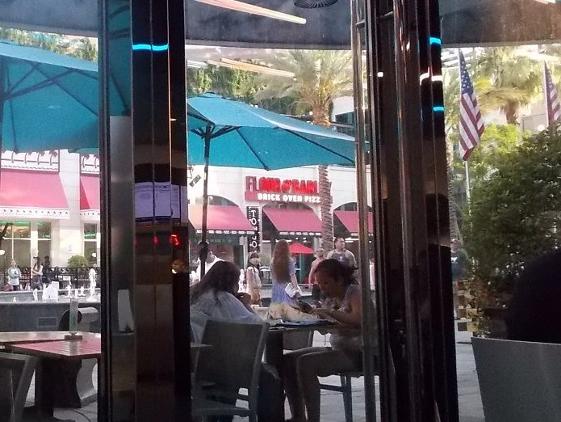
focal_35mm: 51
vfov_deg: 28.6
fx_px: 827
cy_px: 197
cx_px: 82
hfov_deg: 35.7
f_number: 3.2
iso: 400
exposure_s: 1/160
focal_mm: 4.6
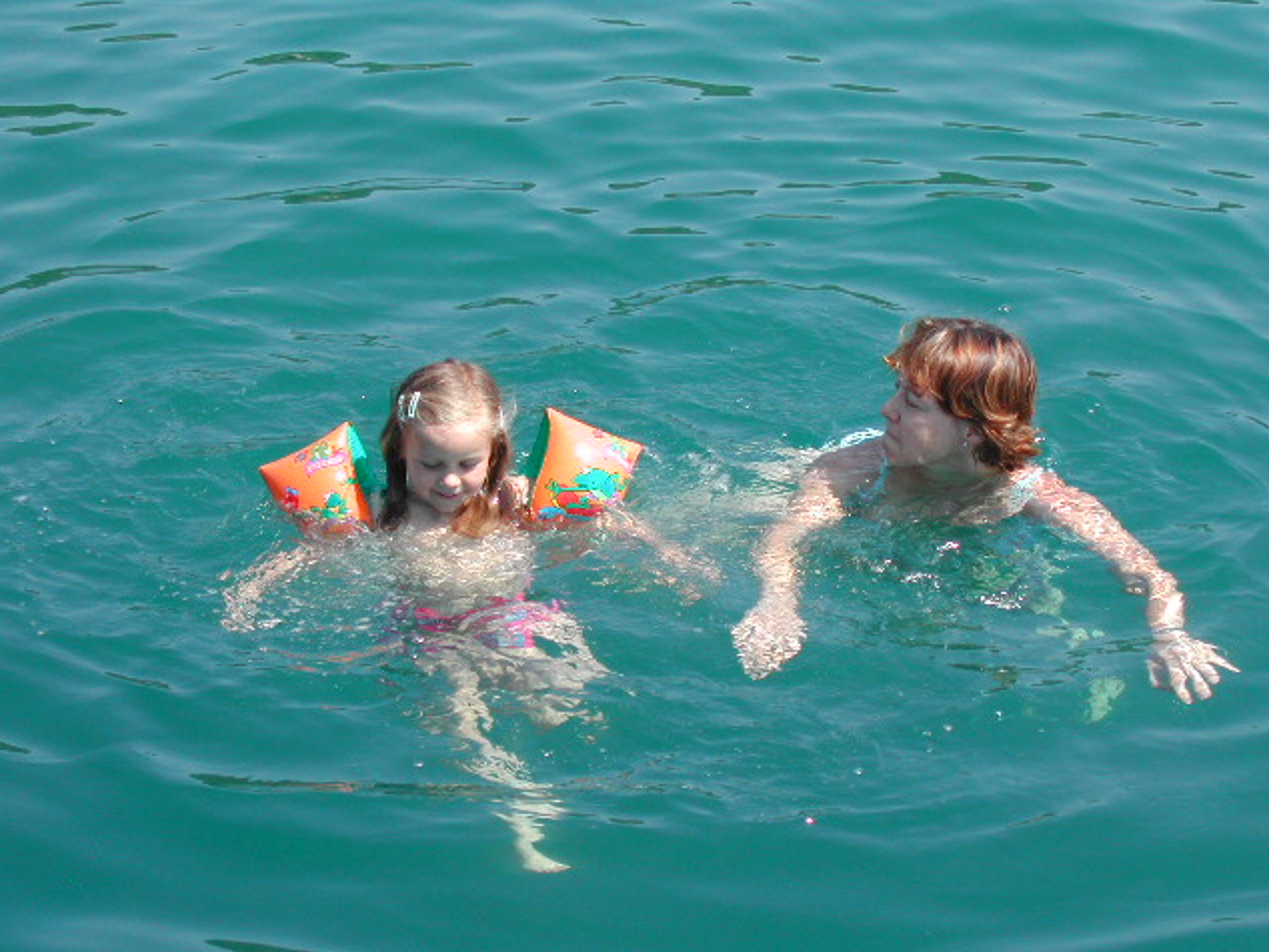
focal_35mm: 115
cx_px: 632
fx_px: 4217
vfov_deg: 12.9
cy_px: 476
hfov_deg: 17.1
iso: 100
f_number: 4.9
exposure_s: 1/319
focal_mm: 24
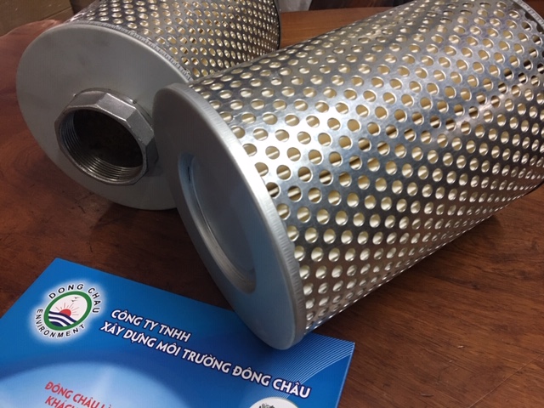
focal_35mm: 29
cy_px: 204
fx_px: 456
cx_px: 272
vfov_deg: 48.2
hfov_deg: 61.7
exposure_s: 1/10
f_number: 2.2
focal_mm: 4.15
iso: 100
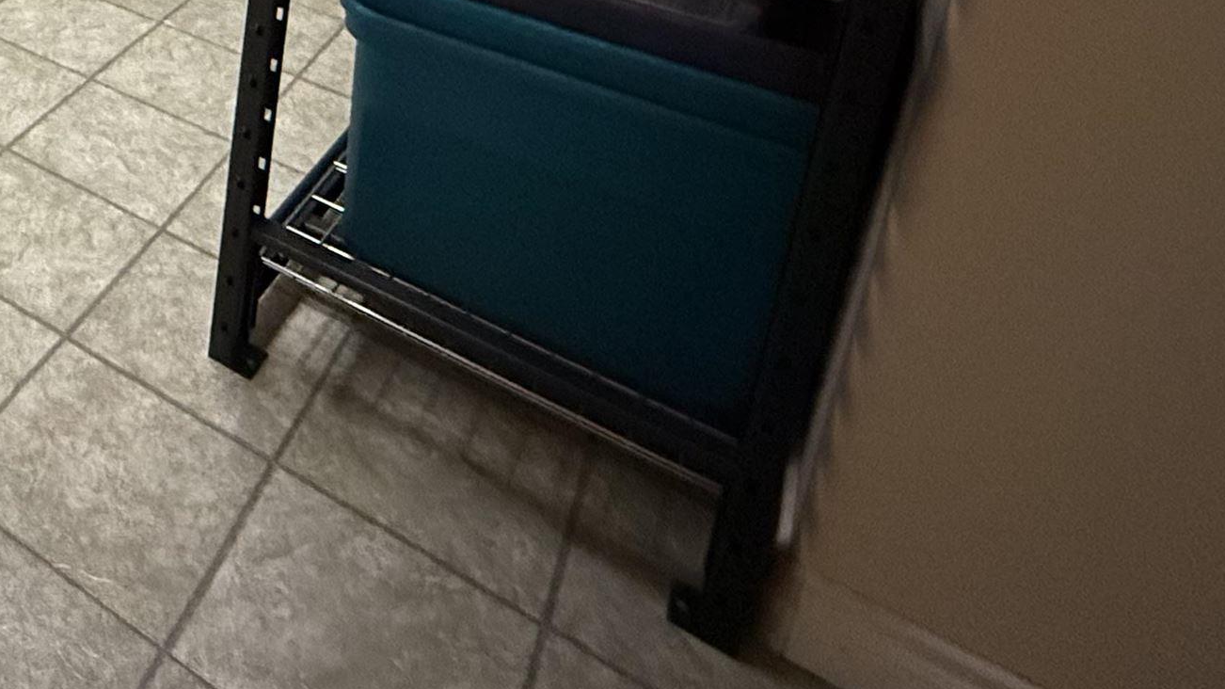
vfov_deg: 25.7
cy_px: -310
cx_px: -125
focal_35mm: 36
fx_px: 1169
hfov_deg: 43.0
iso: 1000
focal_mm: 2.22
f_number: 2.2
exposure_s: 1/60
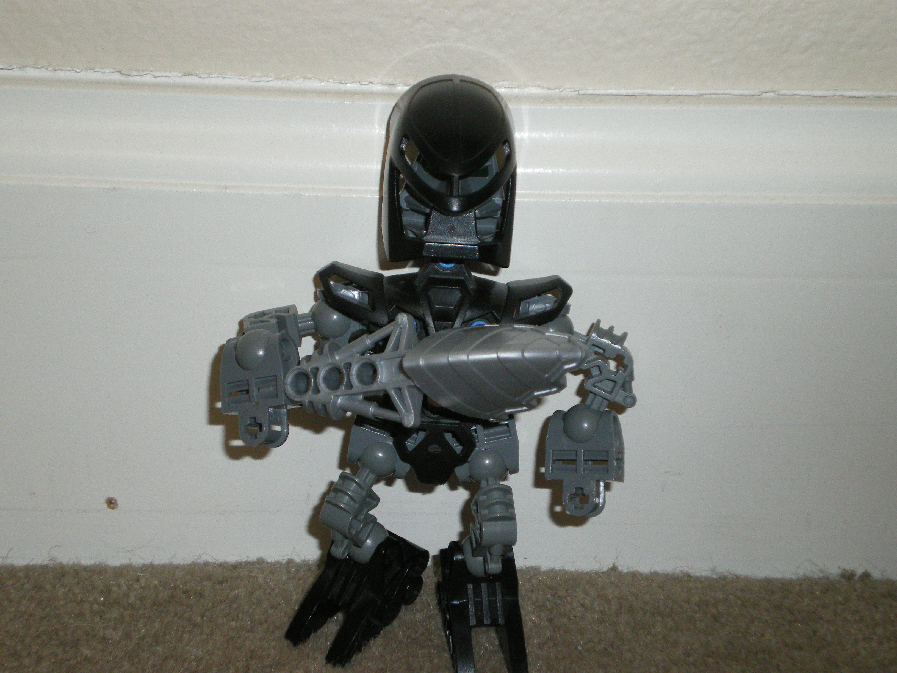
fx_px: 1684
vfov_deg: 22.6
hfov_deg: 29.8
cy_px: 336
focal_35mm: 65
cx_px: 448
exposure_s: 1/60
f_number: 4.4
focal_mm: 11.3
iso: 320
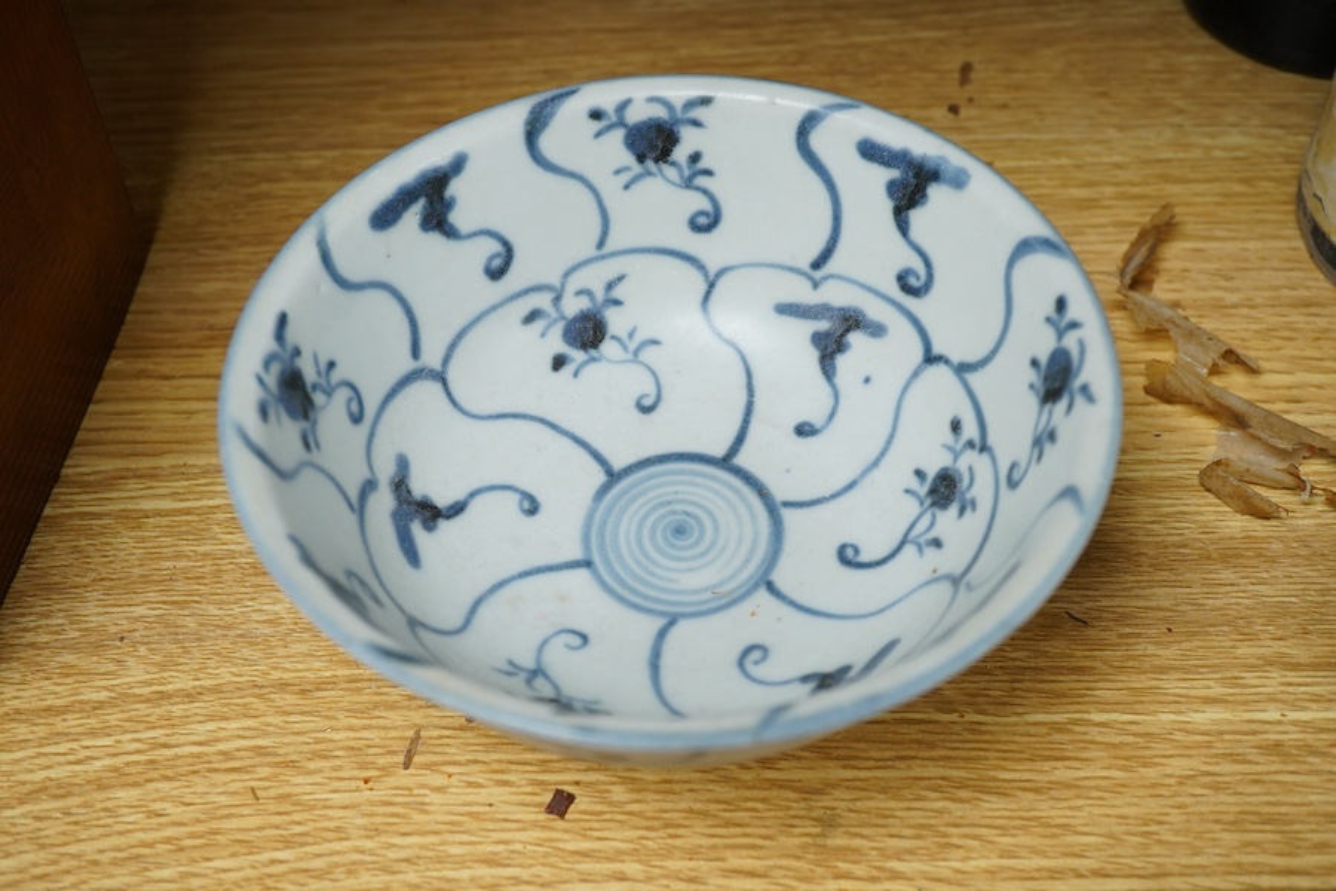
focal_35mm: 45
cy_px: 446
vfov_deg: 29.9
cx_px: 668
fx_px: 1670
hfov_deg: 43.6
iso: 1250
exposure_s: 1/125
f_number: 8
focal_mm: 30
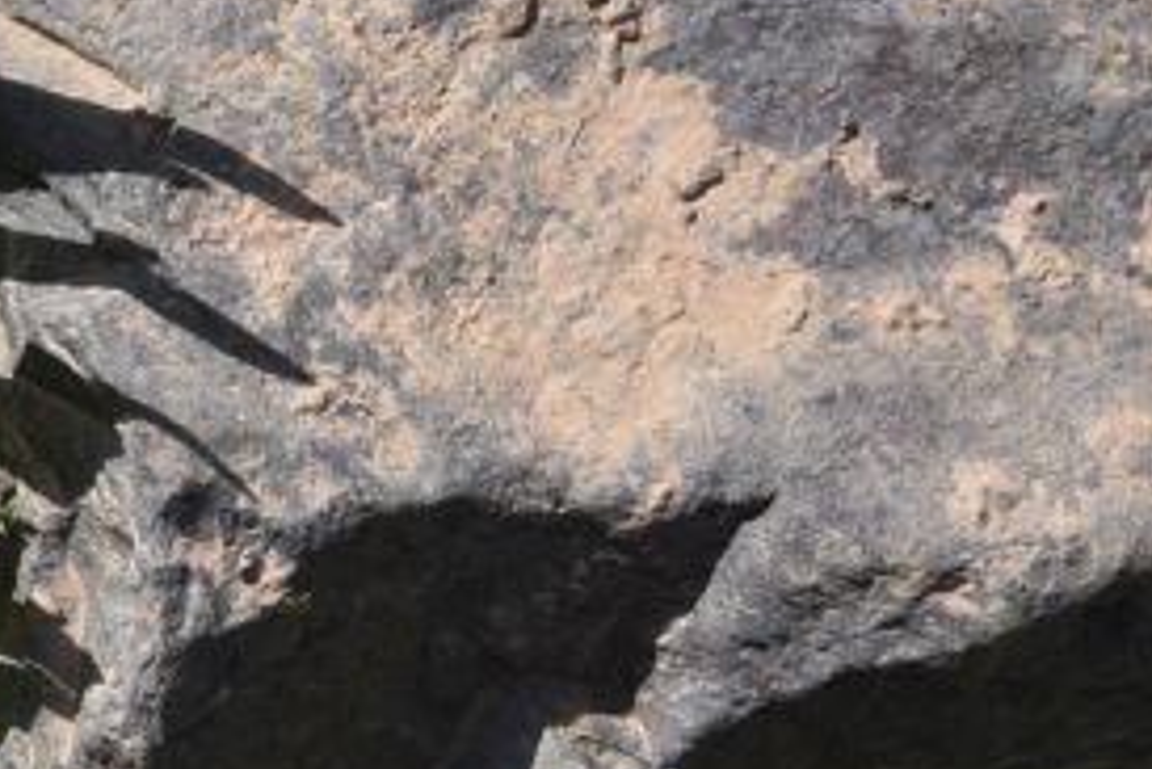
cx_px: -416
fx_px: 7588
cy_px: 695
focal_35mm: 237
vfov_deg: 5.8
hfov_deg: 8.5
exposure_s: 1/125
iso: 160
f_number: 14
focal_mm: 50
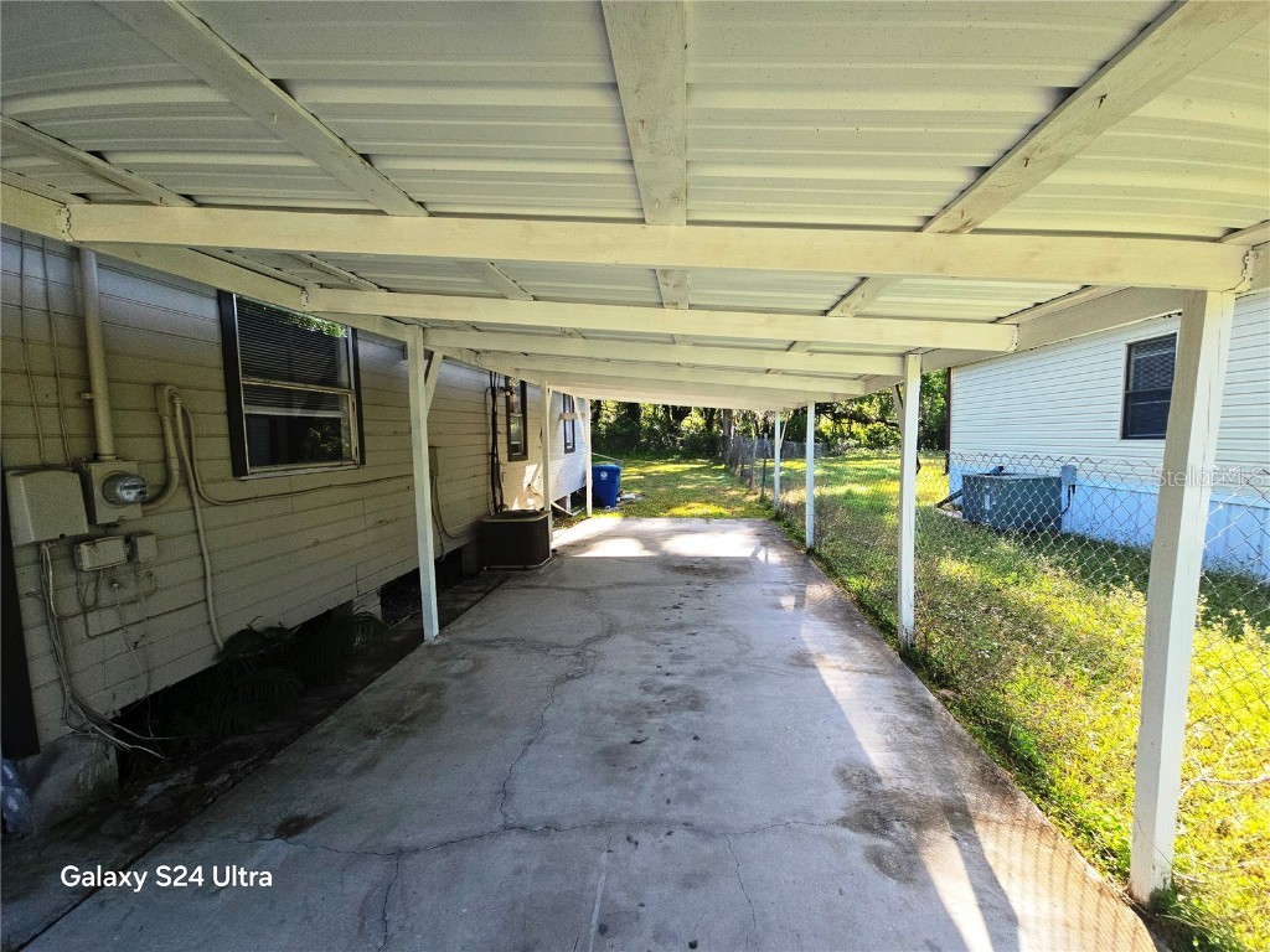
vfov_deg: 89.9
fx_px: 477
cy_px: 476
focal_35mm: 13
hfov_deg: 106.2
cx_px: 635
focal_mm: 2.2
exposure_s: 1/289
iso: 50
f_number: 2.2
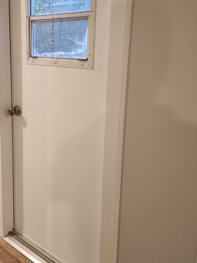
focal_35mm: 31
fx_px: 235
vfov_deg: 57.5
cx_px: 82
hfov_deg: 45.3
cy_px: 95
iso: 500
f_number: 1.8
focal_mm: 5.4
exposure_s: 1/120
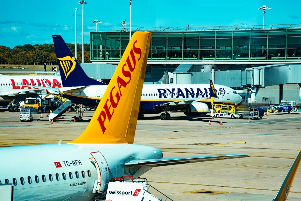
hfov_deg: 10.3
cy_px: 100
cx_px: 150
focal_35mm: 200
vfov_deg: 6.9
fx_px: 1672
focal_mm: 200
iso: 100
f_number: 6.3
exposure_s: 1/500
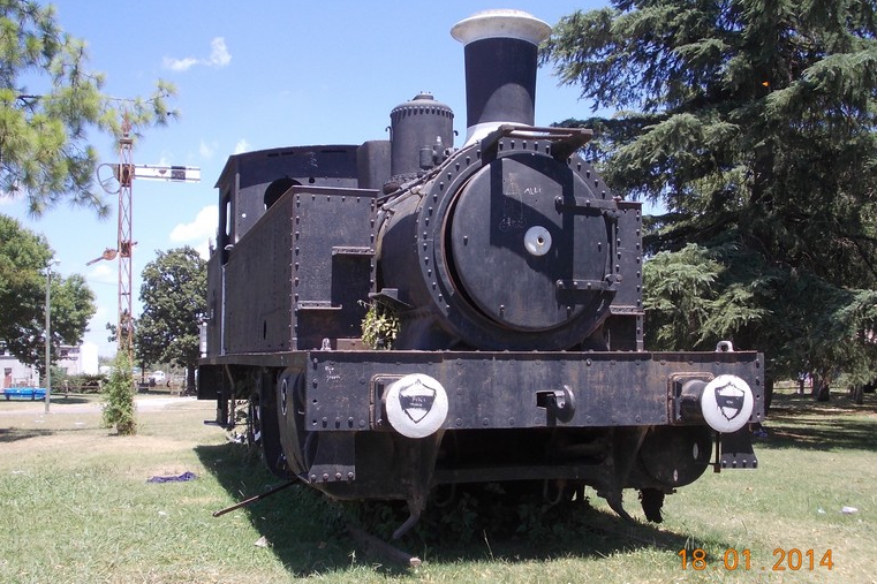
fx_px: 1096
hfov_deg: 43.6
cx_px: 438
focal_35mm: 45
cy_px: 308
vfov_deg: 29.8
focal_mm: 6.1
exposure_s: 1/500
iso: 80
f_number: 3.3
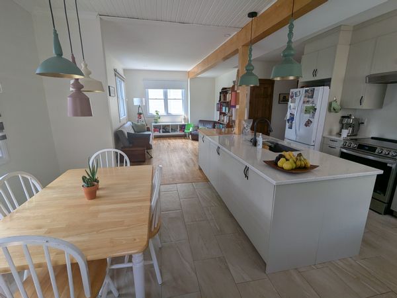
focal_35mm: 16
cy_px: 149
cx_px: 198
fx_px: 183
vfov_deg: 78.1
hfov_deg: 94.5
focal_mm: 2.35
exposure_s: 1/120
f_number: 2.2
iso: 97
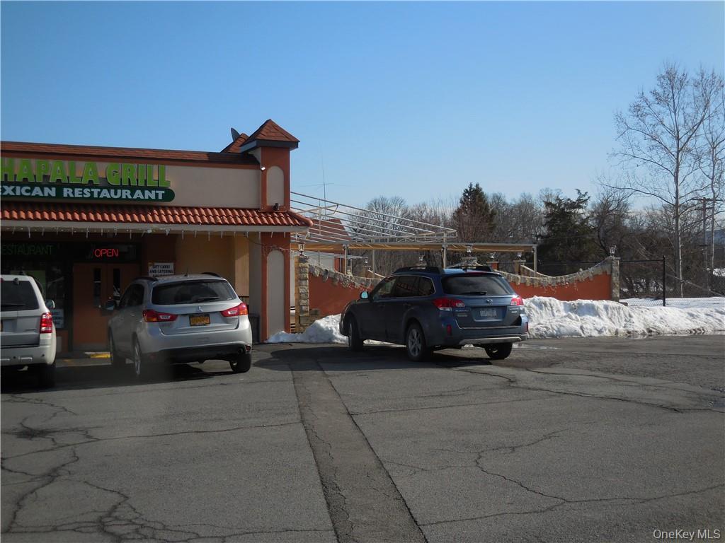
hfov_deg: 42.1
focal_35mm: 45
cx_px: 362
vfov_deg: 32.2
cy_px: 272
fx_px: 942
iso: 125
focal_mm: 8.1
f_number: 4.2
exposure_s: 1/1600
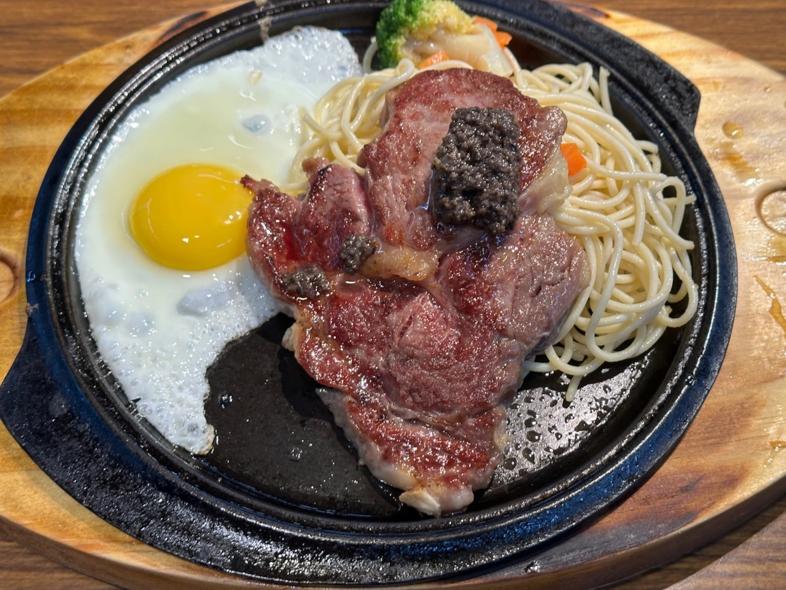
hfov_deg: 39.7
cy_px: 295
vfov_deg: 30.3
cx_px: 393
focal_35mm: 48
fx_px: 1090
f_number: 1.8
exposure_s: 1/120
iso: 80
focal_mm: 6.9
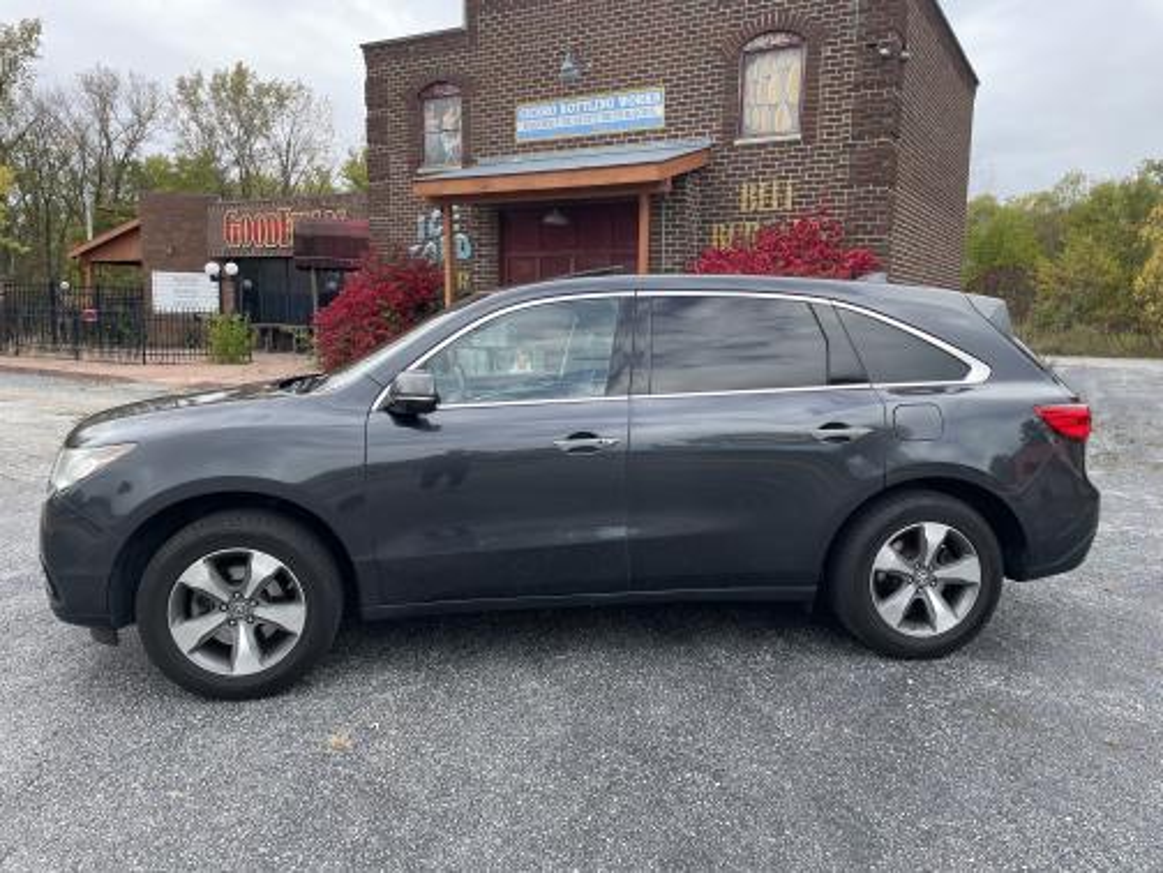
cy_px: 436
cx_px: 582
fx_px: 874
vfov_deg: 53.1
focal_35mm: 26
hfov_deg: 67.3
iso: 32
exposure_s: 1/515
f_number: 1.6
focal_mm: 4.2
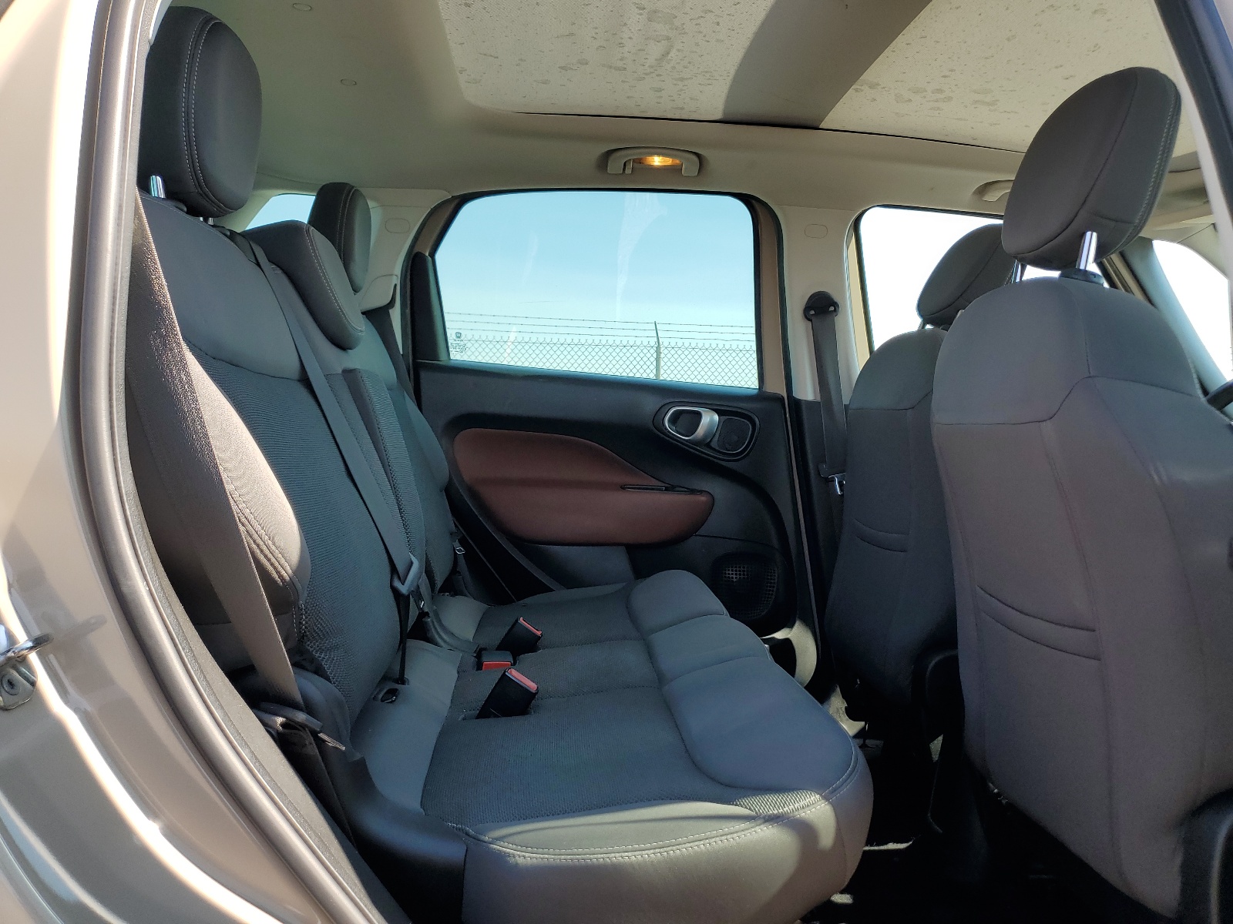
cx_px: 616
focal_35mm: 26
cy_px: 462
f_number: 1.5
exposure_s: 1/667
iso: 50
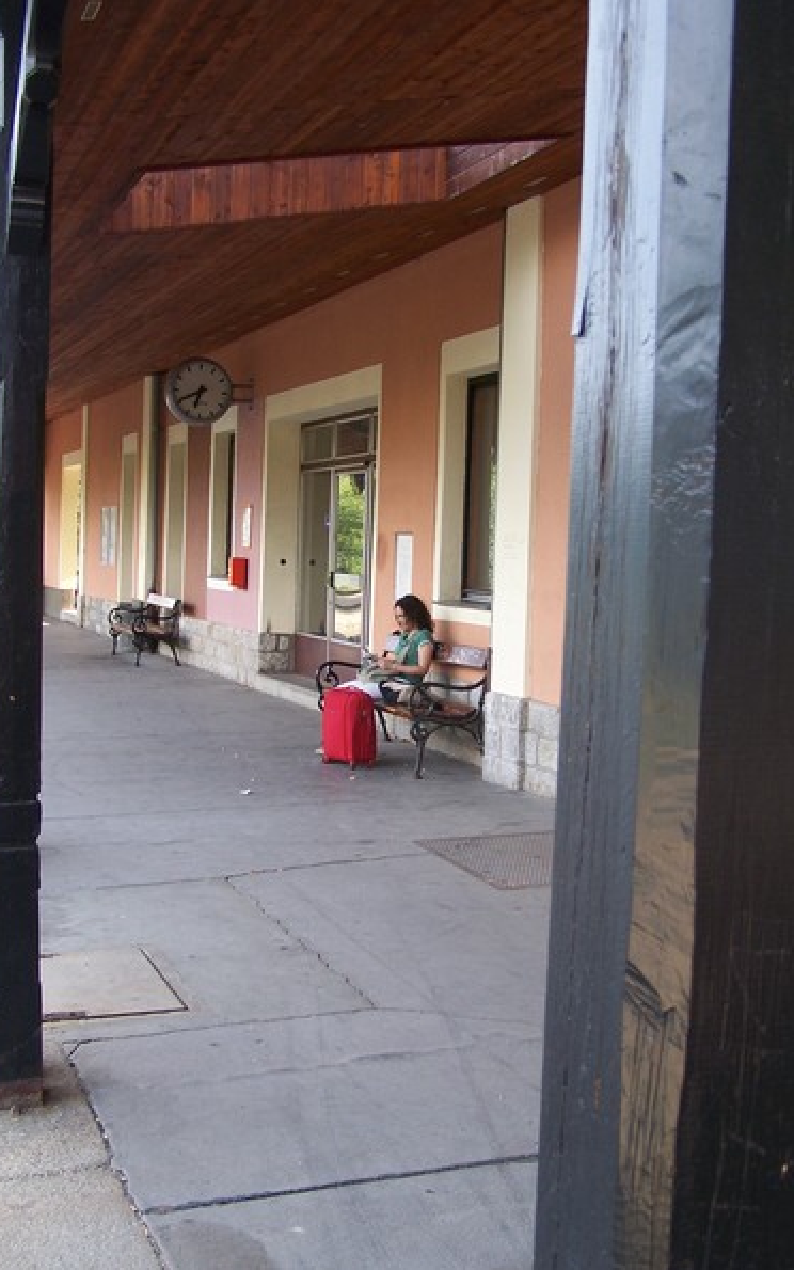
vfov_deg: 43.5
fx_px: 1592
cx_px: 388
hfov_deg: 28.0
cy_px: 636
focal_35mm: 46
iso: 80
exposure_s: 1/80
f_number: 2.9
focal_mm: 7.1
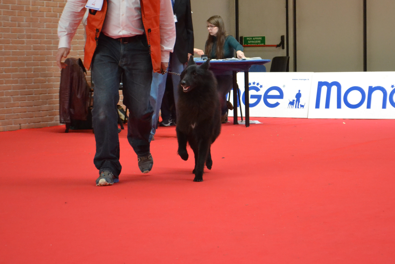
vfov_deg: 13.9
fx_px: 1082
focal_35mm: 99
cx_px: 216
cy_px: 127
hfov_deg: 20.7
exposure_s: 1/250
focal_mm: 55
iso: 3200
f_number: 5.6
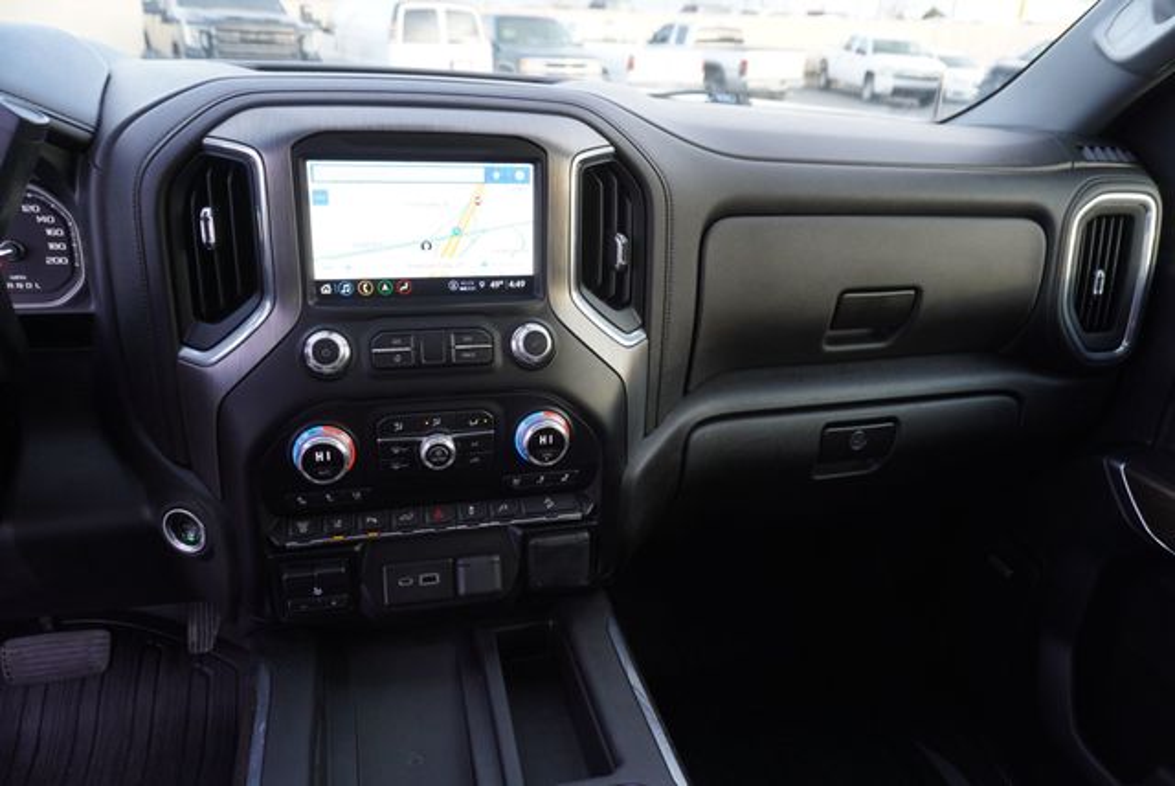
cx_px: 588
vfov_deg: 53.2
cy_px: 393
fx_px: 784
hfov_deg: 73.7
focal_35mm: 24
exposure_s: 1/60
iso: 320
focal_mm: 16
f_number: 4
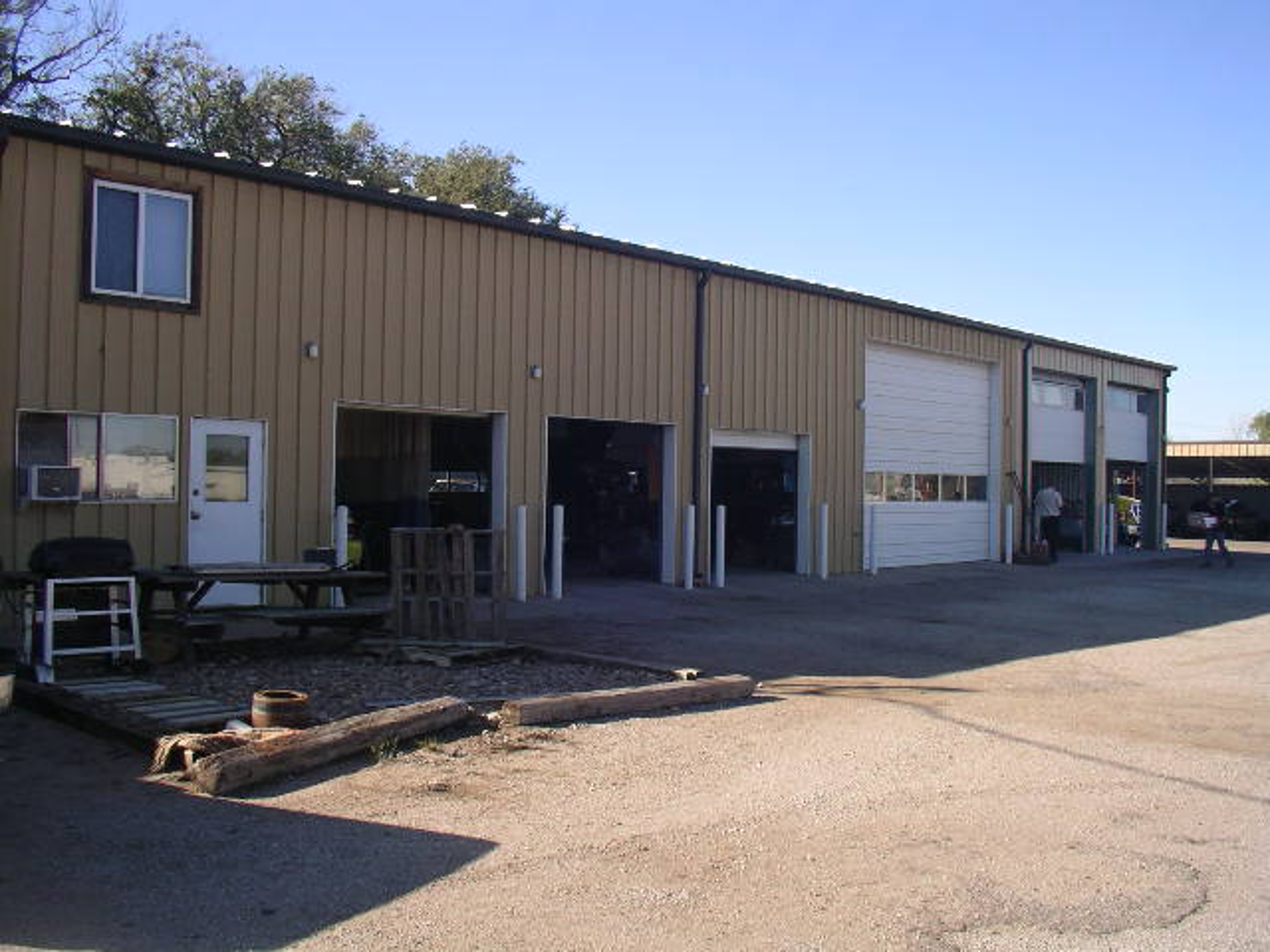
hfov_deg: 50.1
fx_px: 1357
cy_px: 476
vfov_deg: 38.7
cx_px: 635
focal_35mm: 37
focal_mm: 5.7
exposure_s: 1/100
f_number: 6.9
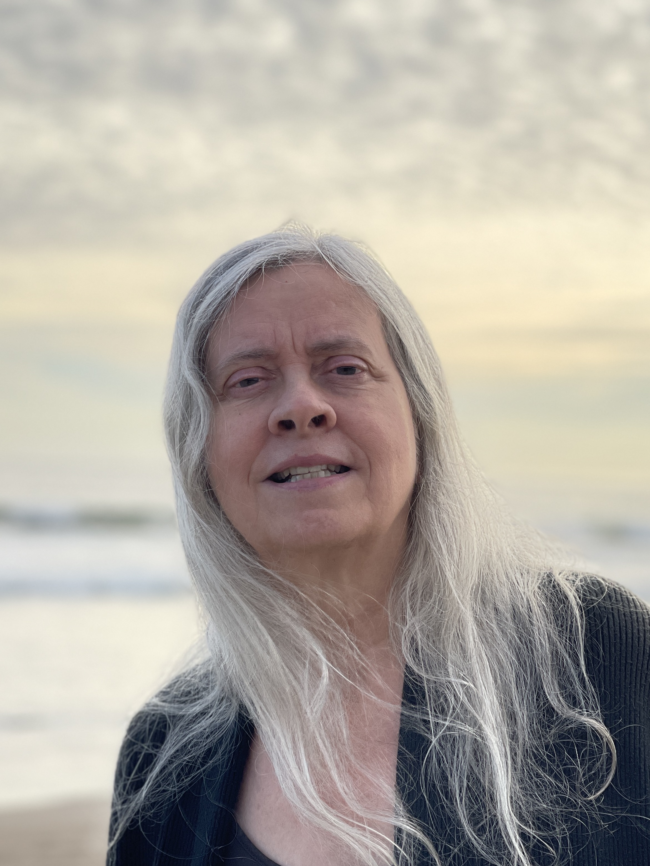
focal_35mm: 64
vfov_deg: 30.3
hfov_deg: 22.9
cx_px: 325
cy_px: 433
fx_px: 1602
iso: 32
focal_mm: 7.5
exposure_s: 1/1206
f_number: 2.2
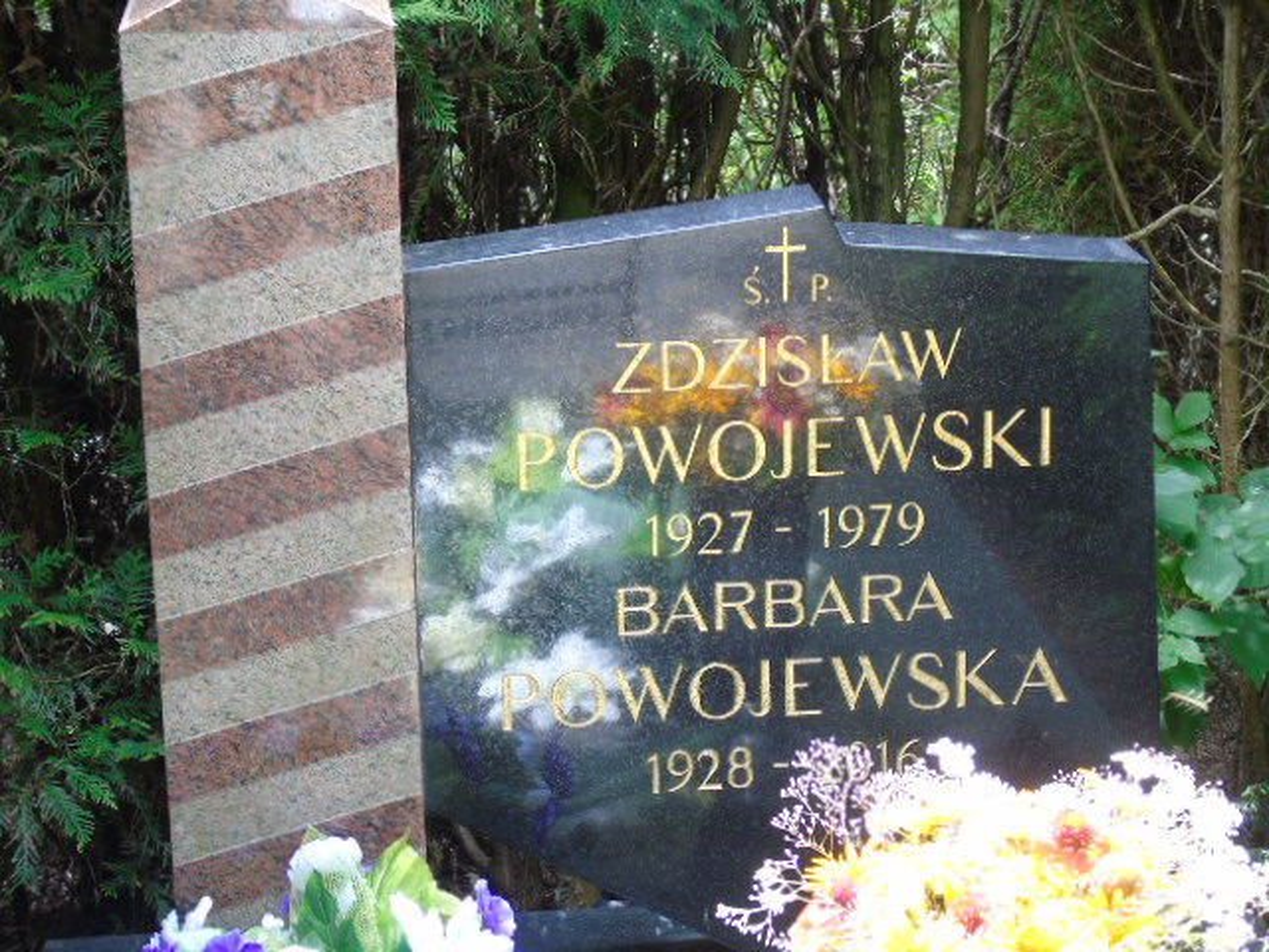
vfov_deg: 18.0
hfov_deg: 23.8
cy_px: 476
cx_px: 634
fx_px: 3006
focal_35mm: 82
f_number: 4.1
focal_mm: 15
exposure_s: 1/30
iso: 80
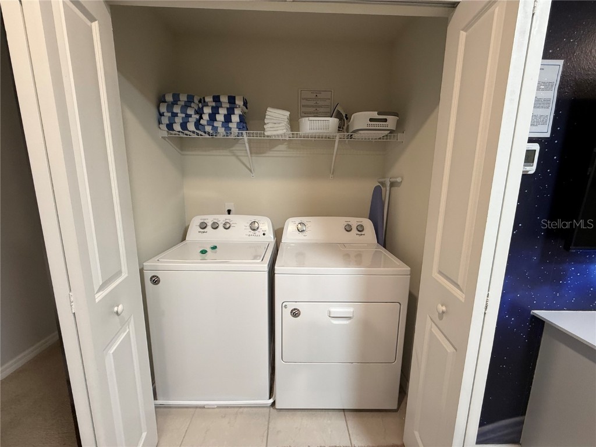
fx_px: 241
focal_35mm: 14
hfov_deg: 102.1
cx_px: 298
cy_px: 224
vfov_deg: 85.7
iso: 200
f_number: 2.2
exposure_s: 1/60
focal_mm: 2.22
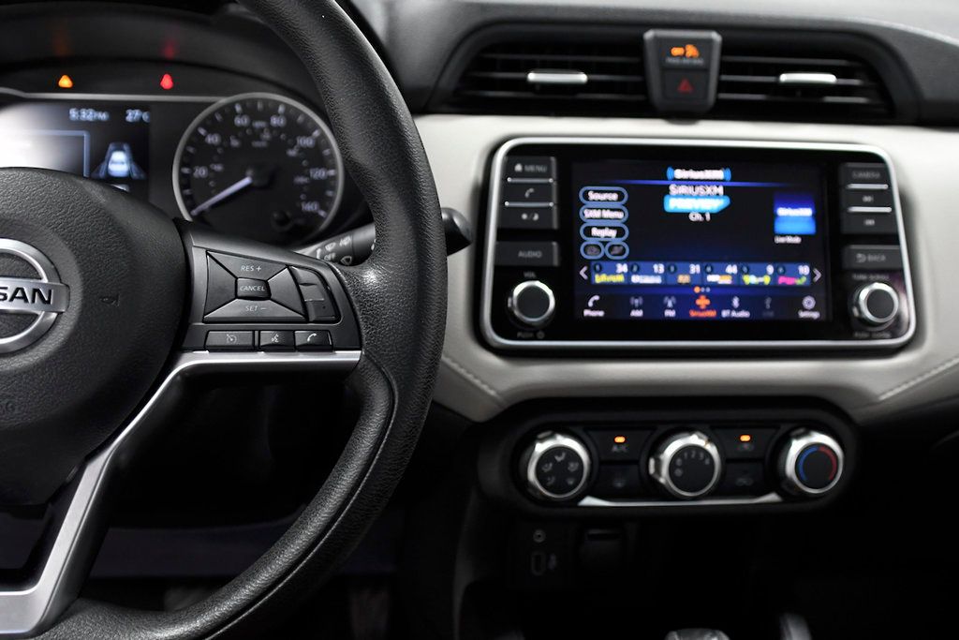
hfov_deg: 42.7
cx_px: 480
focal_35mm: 46
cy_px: 320
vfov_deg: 29.3
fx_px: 1225
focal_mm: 31
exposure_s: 1/320
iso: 2000
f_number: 3.5
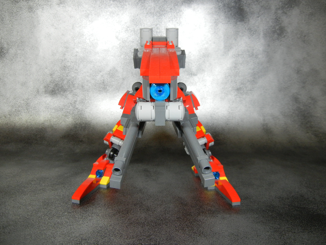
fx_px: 283
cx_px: 163
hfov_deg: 60.0
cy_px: 122
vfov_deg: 46.8
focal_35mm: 30
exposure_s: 1/41
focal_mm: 5.4
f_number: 3.5
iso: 400
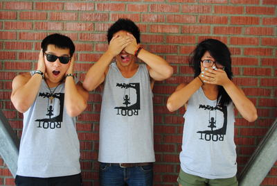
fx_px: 324
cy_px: 93
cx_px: 138
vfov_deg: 32.0
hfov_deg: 46.3
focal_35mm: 42
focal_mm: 28
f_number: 4.5
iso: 100
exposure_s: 1/15
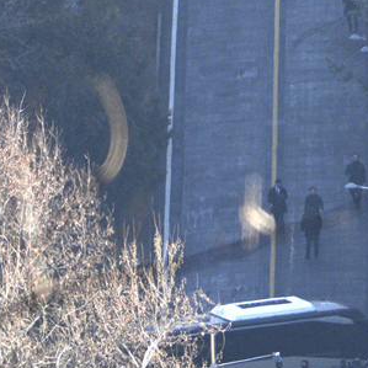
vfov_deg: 1.0
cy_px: 180
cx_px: 363
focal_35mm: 1785
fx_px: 21469
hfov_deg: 1.0
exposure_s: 1/500
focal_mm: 522
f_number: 11
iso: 800
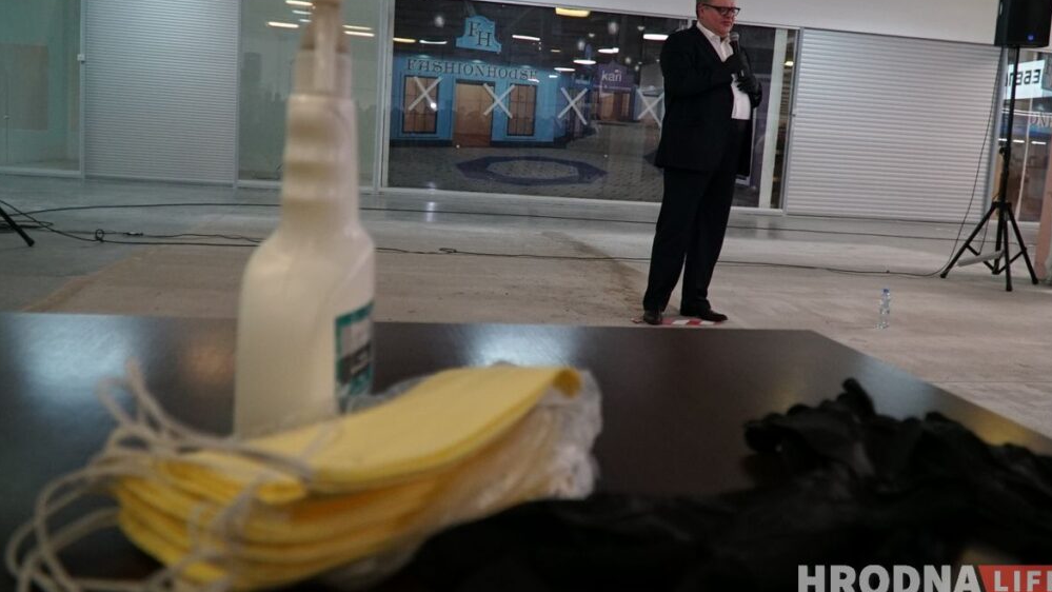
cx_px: 536
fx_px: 809
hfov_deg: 66.1
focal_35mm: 29
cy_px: 244
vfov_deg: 40.1
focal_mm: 18
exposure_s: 1/125
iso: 2000
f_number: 4
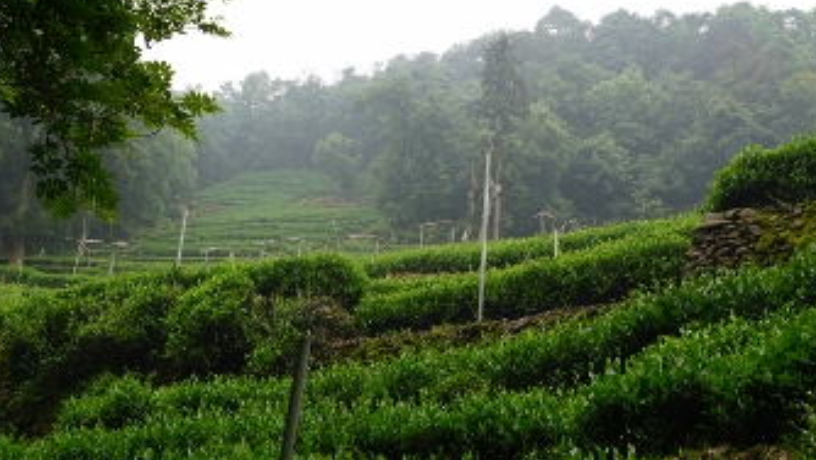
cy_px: 231
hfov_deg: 42.1
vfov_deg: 24.4
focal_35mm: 49
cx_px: 420
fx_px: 1060
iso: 100
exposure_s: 1/100
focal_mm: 26
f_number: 6.3
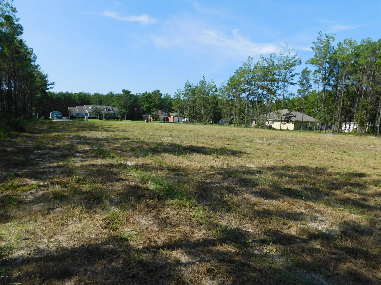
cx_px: 190
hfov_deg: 73.9
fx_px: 253
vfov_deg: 58.9
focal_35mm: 23
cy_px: 142
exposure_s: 1/400
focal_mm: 4
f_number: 6
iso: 125
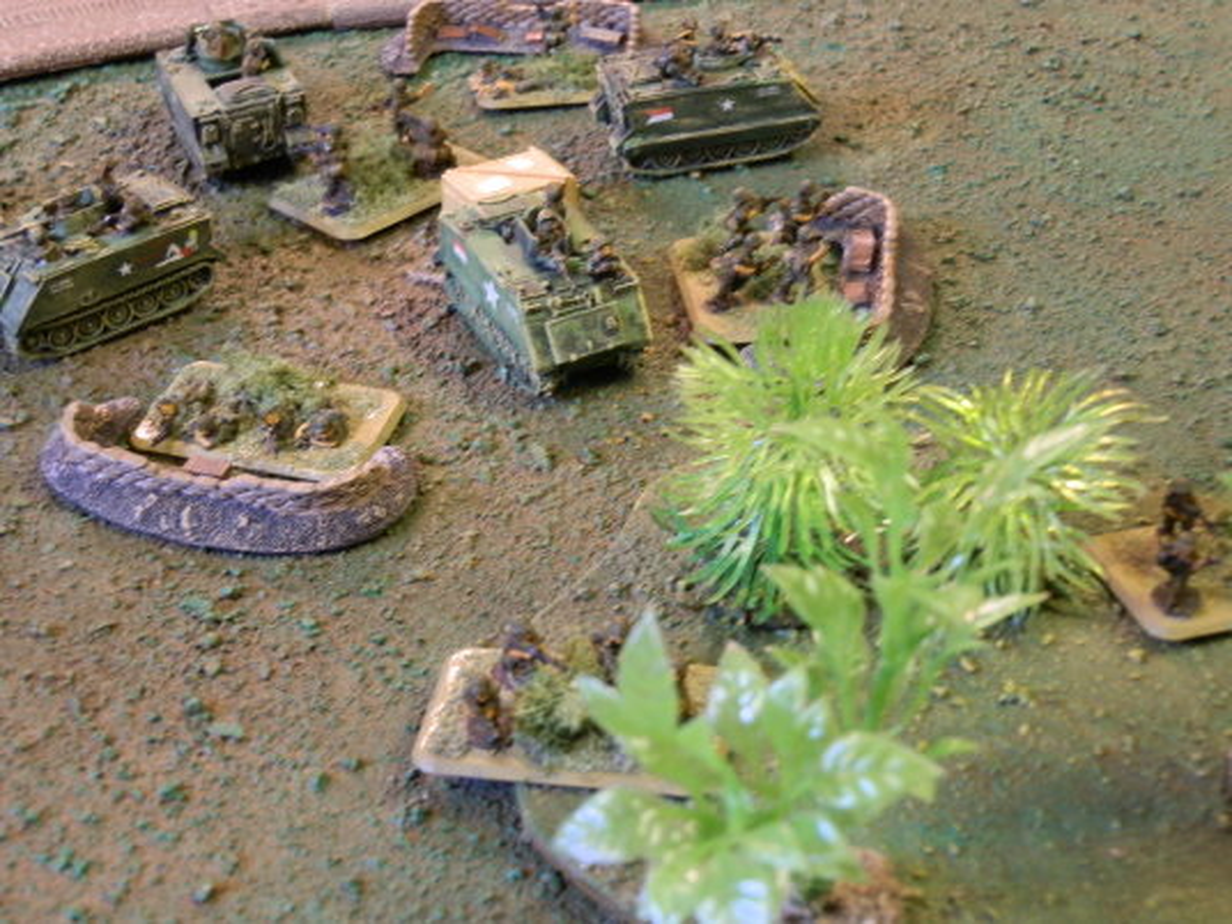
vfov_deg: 24.0
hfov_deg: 31.7
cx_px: 616
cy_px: 462
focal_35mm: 61
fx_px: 2171
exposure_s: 1/8
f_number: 3.7
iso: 250
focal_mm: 10.99
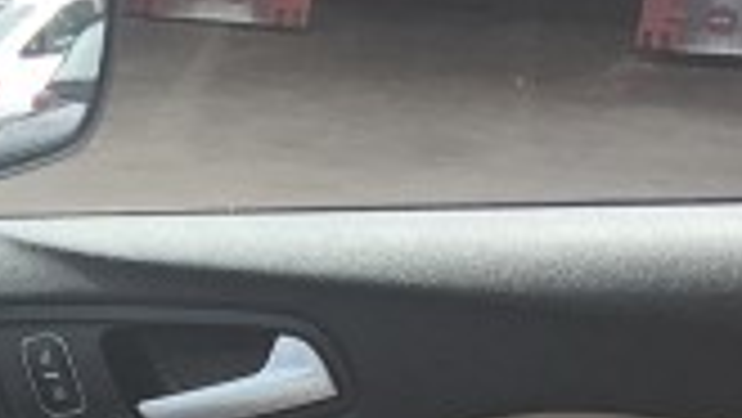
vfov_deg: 5.7
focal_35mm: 196
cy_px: 1330
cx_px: -175
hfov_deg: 10.8
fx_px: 3858
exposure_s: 1/356
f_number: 2.2
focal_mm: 4.15
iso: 25
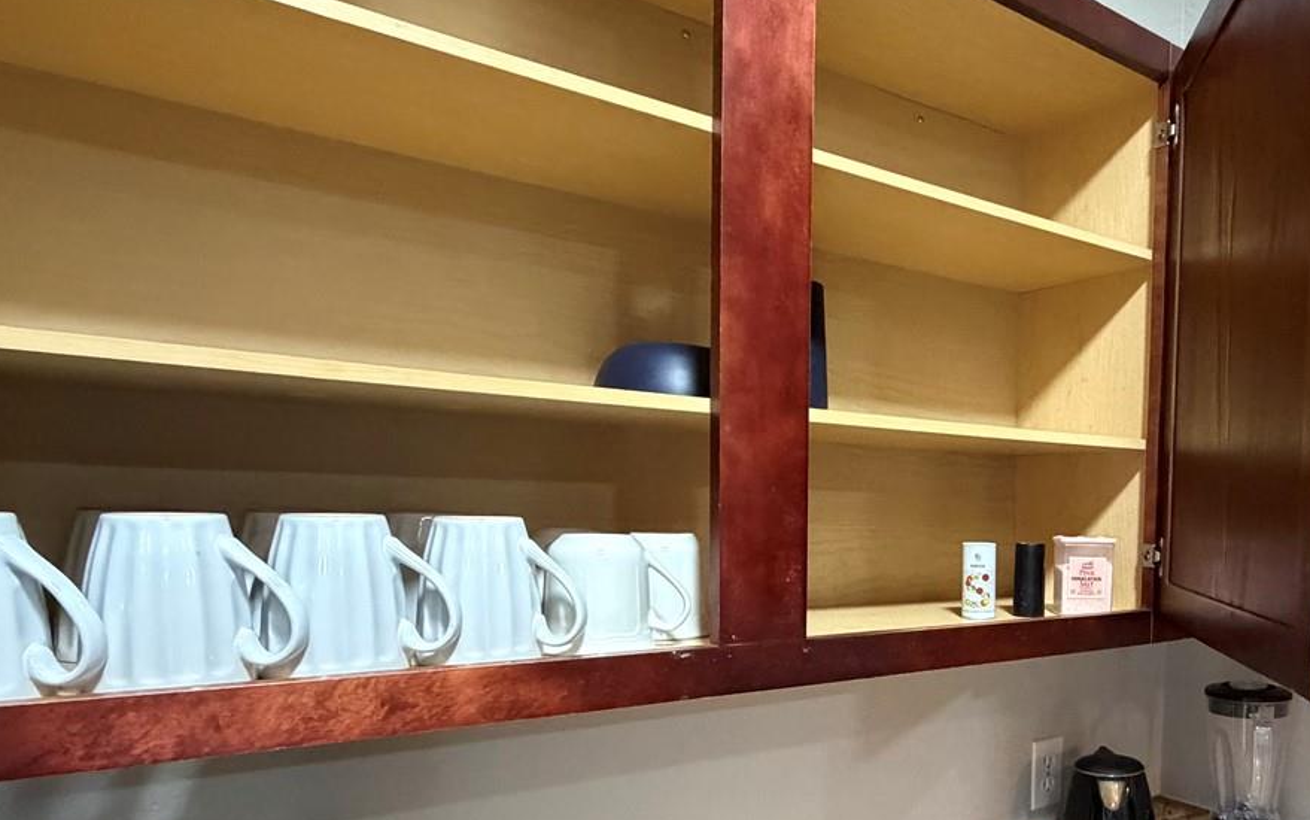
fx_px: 964
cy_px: 564
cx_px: 970
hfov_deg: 64.6
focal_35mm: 27
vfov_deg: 45.2
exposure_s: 1/60
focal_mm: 2.22
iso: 1000
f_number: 2.2
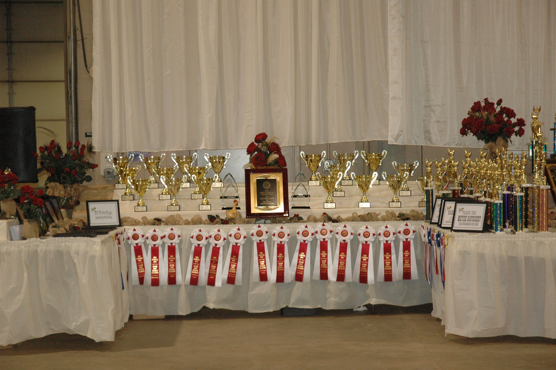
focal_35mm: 93
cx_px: 278
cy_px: 185
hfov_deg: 21.9
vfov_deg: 14.7
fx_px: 1435
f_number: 4.5
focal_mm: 62
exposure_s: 1/60
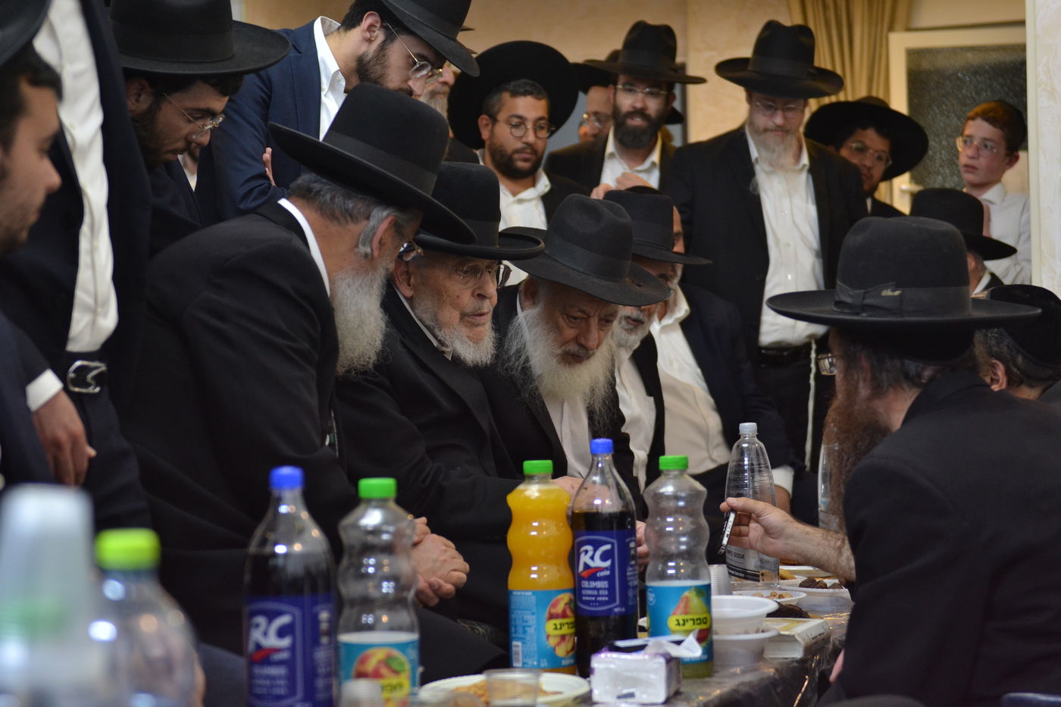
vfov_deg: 18.2
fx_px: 2210
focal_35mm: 75
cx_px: 530
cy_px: 354
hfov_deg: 27.0
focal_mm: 50
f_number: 2.8
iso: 800
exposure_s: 1/100
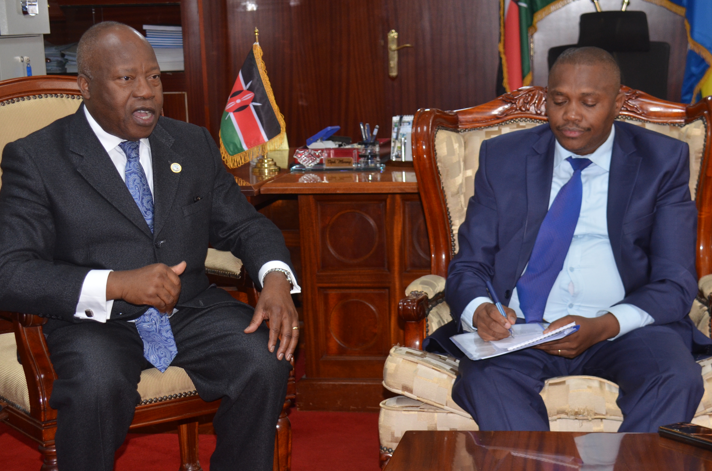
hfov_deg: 28.5
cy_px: 230
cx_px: 373
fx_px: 1401
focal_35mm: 71
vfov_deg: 19.1
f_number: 5
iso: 640
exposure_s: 1/60
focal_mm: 40
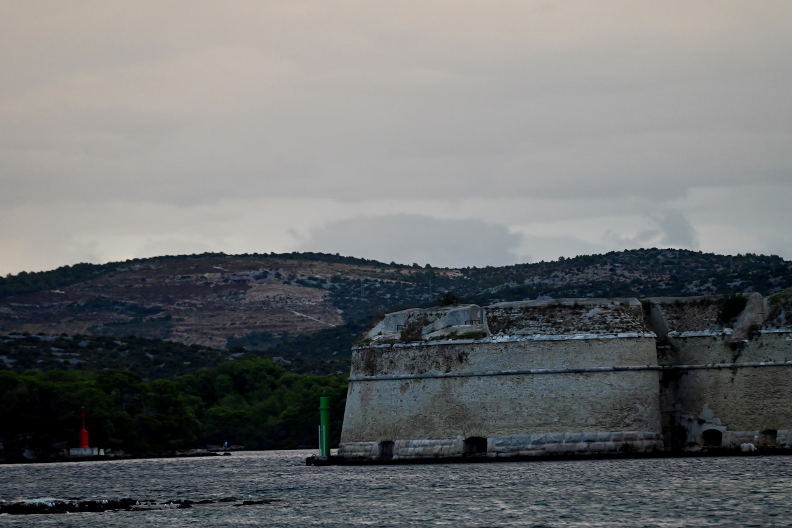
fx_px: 6600
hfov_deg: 6.9
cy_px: 264
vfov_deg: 4.6
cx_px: 396
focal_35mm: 300
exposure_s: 1/250
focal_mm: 300
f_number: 5.6
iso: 3200
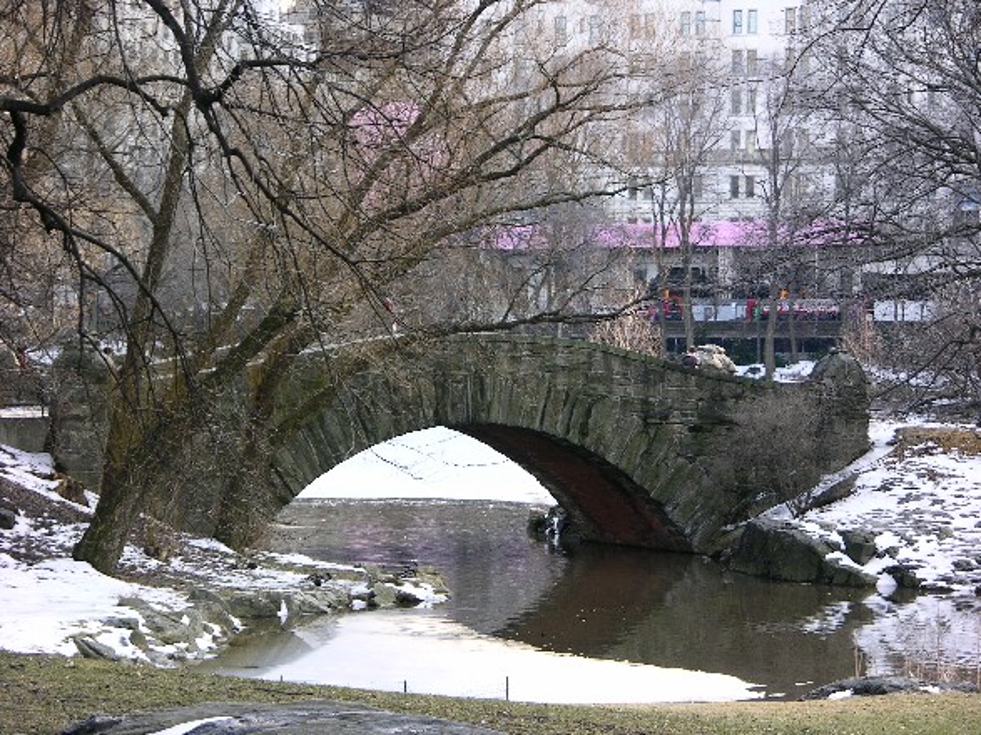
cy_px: 368
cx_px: 490
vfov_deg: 11.4
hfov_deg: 15.2
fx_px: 3683
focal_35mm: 130
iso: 50
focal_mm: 31.9
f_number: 3.8
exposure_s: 1/58.7
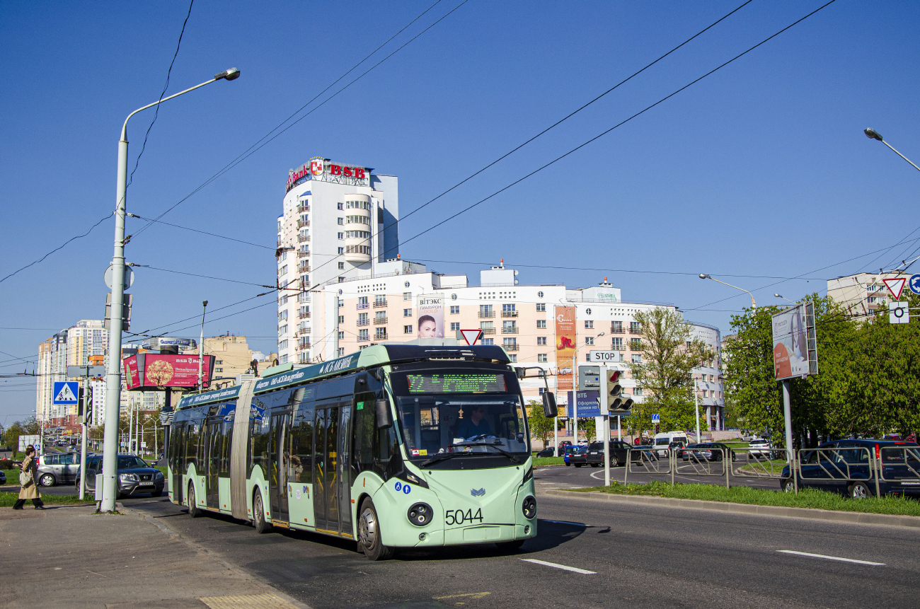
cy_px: 304
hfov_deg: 43.7
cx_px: 460
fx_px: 1148
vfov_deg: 29.7
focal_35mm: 45
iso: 160
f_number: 6.3
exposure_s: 1/1600
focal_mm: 30
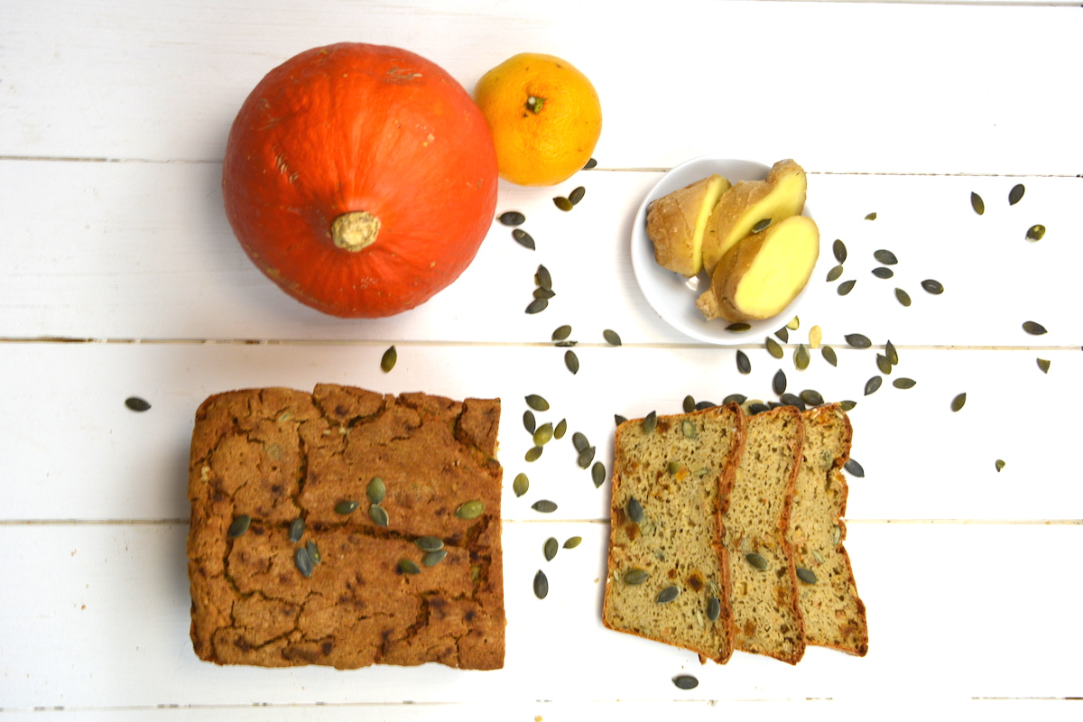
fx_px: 1444
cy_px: 361
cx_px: 542
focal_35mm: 48
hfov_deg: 41.1
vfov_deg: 28.1
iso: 200
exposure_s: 1/60
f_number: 5.6
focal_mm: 32
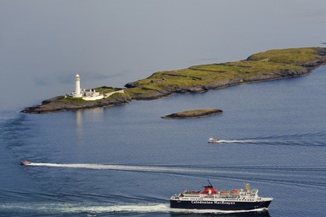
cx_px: 168
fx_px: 1965
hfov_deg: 9.5
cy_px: 117
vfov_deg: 6.3
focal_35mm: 217
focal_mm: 200
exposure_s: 1/640
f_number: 7.1
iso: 200
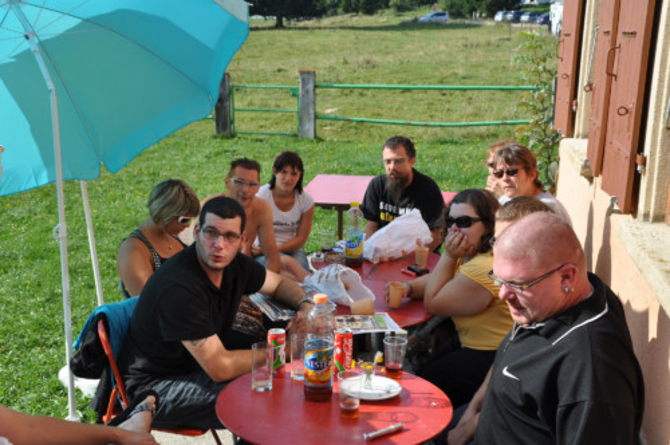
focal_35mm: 48
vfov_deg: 28.0
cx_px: 335
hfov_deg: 41.2
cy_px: 222
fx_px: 892
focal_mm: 32
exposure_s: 1/320
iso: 200
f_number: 9
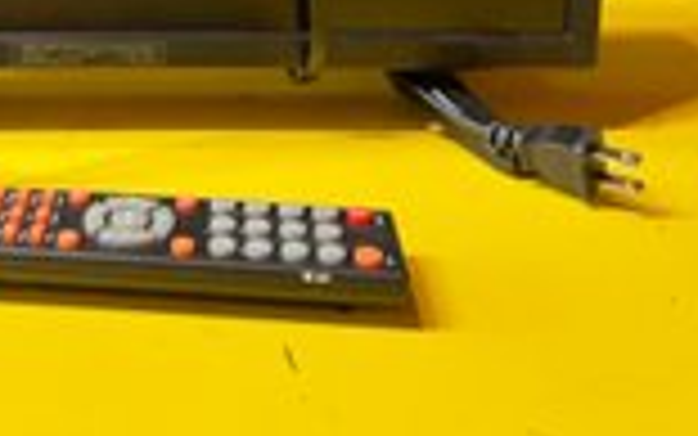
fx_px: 1161
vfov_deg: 19.6
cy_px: -133
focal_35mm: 61
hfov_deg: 32.3
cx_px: 110
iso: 400
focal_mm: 5.7
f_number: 1.5
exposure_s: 1/40
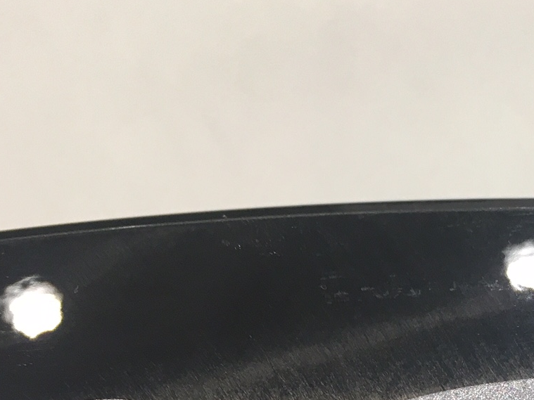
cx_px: 511
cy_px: 472
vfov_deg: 18.2
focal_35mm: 77
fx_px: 1188
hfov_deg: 24.4
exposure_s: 1/30
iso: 32
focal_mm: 4.15
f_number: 2.2
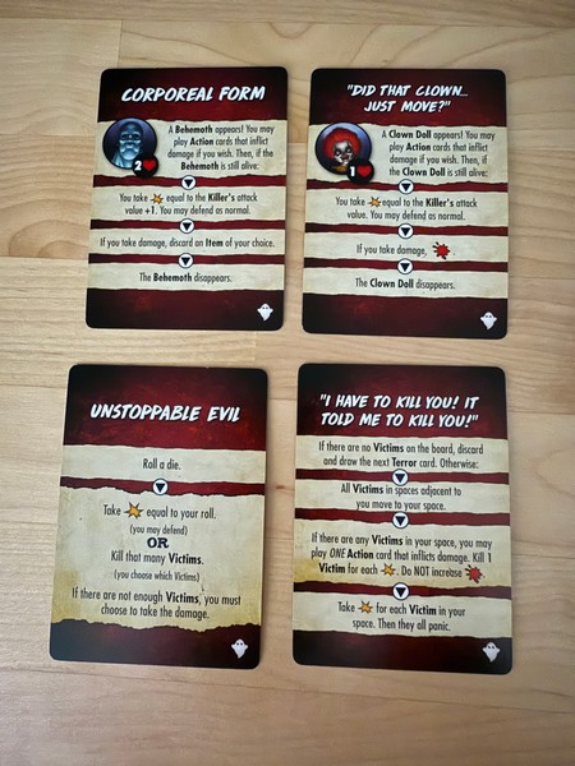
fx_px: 532
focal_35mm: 24
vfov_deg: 71.6
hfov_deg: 56.8
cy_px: 383
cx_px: 288
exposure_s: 1/15
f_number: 2.2
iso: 800
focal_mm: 2.22
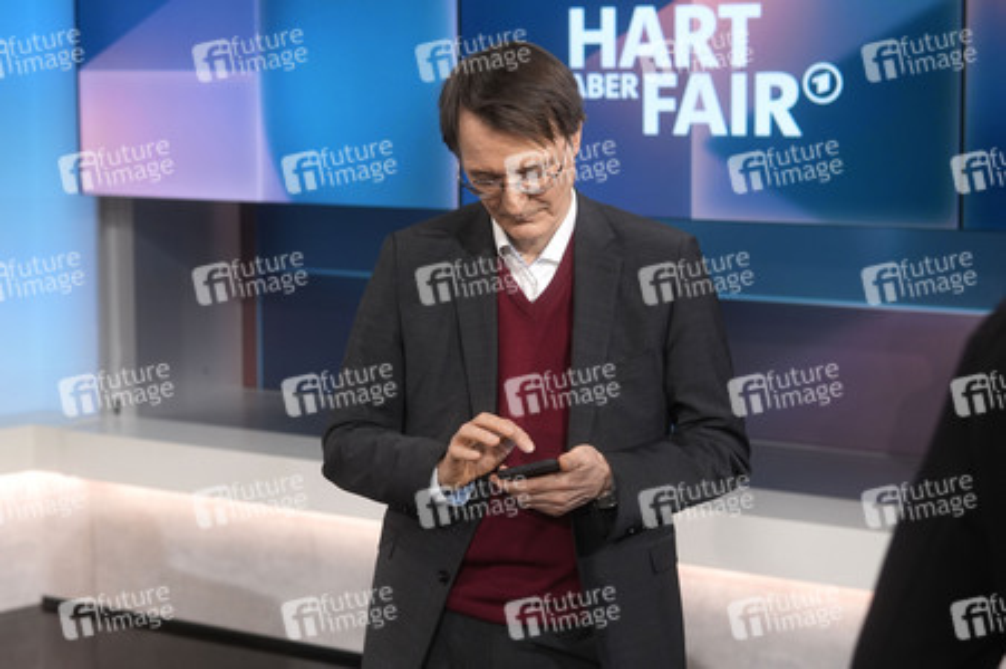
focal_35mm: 45
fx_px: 1257
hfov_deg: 43.6
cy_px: 334
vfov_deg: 29.8
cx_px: 503
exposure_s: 1/125
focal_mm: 30
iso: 640
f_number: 2.2
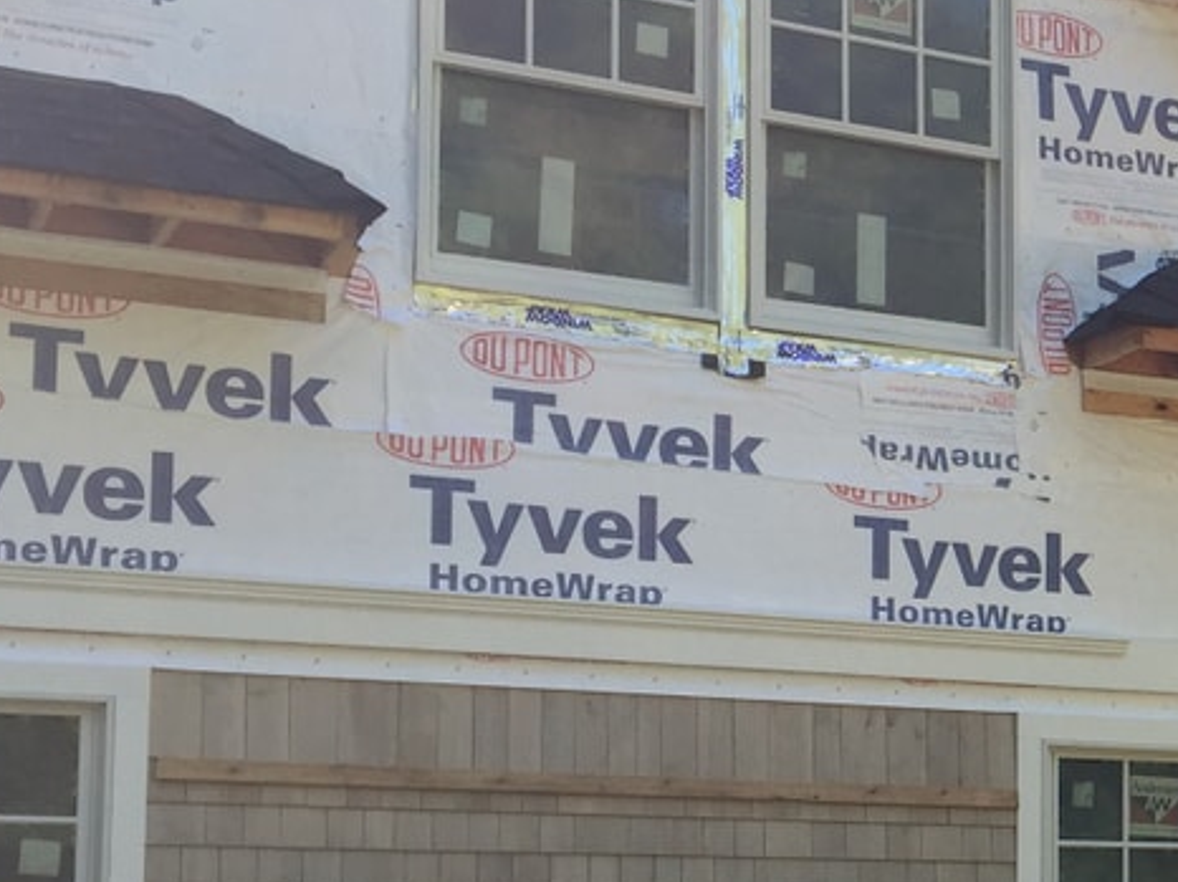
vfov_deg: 17.5
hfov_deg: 21.2
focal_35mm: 83
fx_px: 2823
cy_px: 766
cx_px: 1569
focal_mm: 4.15
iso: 32
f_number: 2.2
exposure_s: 1/247
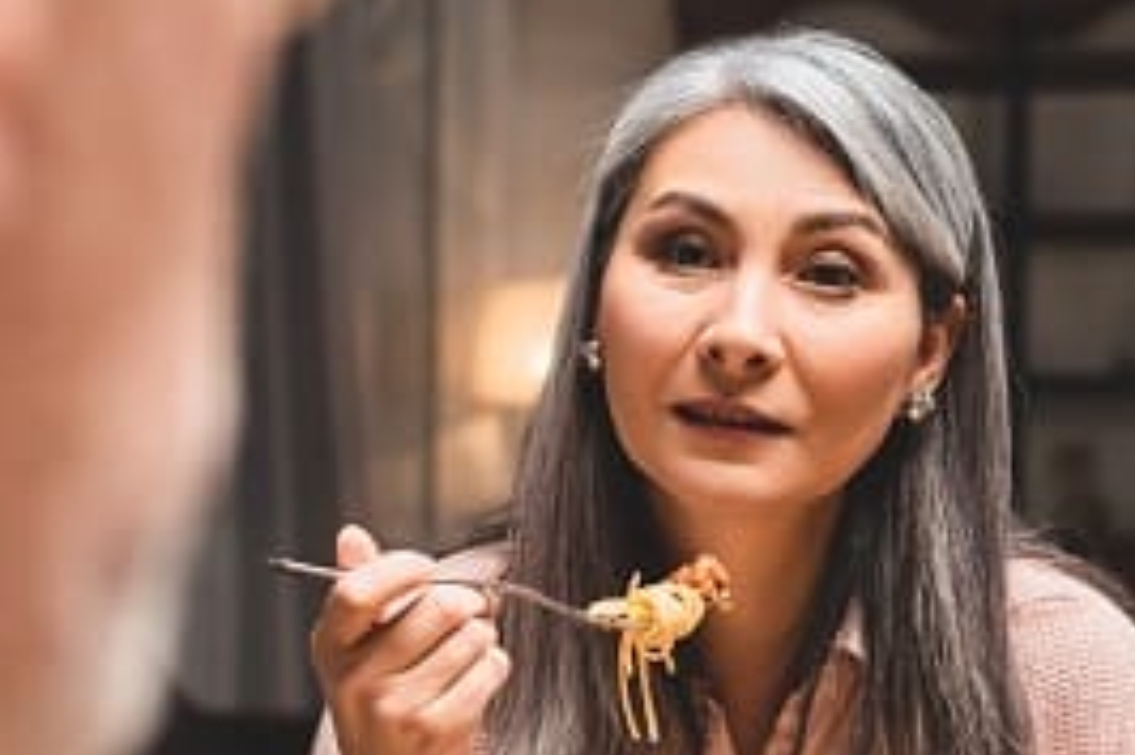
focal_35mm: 79
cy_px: 597
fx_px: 2489
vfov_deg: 17.1
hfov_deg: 25.6
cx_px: 457
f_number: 2.8
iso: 100
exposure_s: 1/200
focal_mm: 35
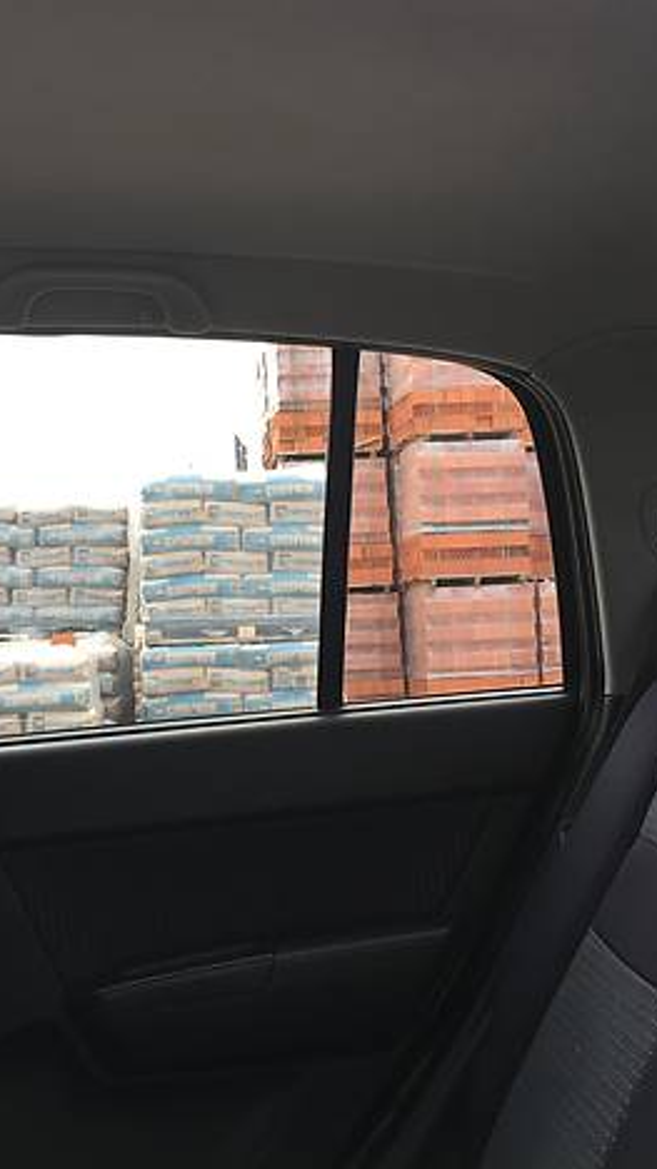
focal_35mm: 54
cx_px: 312
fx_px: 1674
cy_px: 502
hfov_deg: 22.2
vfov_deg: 38.4
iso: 25
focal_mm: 4.2
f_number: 2.2
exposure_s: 1/50
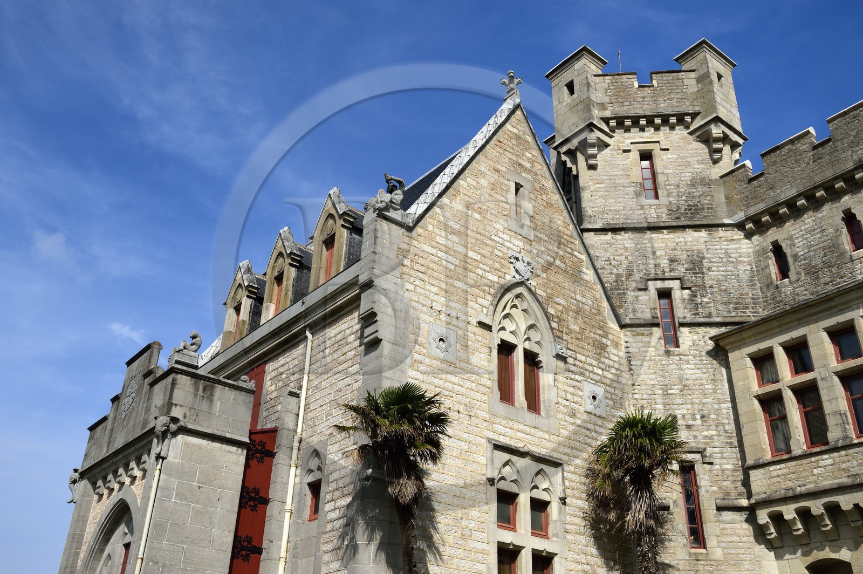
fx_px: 814
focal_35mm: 34
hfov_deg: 55.8
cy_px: 287
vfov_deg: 38.8
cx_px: 432
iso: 200
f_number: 16
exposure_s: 1/250
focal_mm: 34
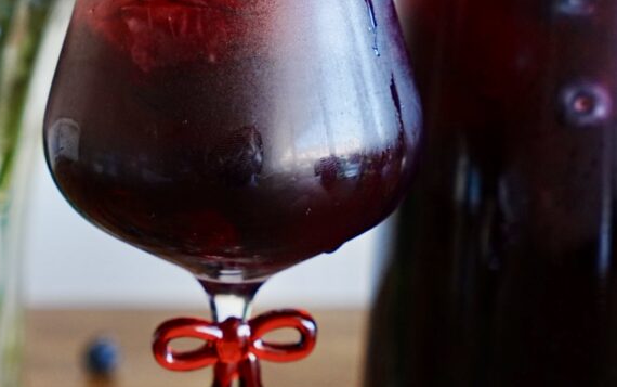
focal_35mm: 109
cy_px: 127
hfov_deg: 19.1
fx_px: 1829
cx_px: 242
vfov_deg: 12.0
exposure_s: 1/100
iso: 640
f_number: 2.8
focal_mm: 39.6
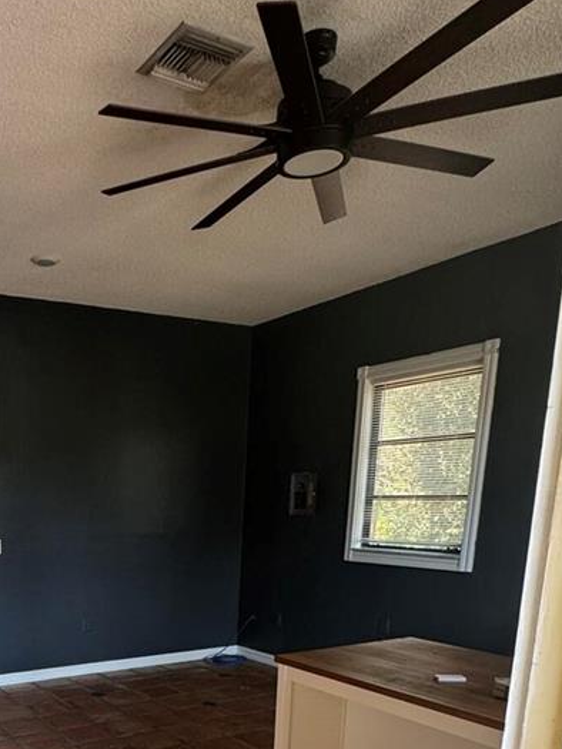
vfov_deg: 51.0
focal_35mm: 32
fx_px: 692
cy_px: 658
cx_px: 90
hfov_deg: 41.7
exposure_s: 1/99
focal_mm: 2.22
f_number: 2.2
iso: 250
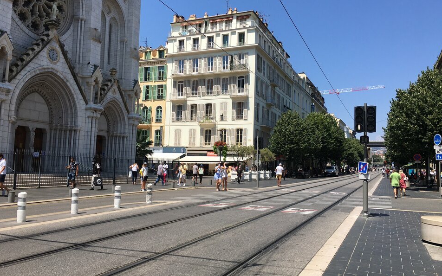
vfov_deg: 40.6
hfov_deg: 61.2
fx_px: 373
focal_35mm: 31
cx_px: 221
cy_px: 136
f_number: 2.2
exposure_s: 1/1748
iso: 25
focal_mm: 4.15
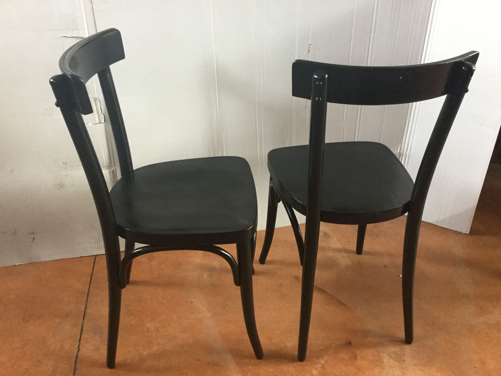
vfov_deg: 45.4
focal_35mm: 31
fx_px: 449
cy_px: 188
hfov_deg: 58.4
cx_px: 250
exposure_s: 1/33
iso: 160
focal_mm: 3.3
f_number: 2.4
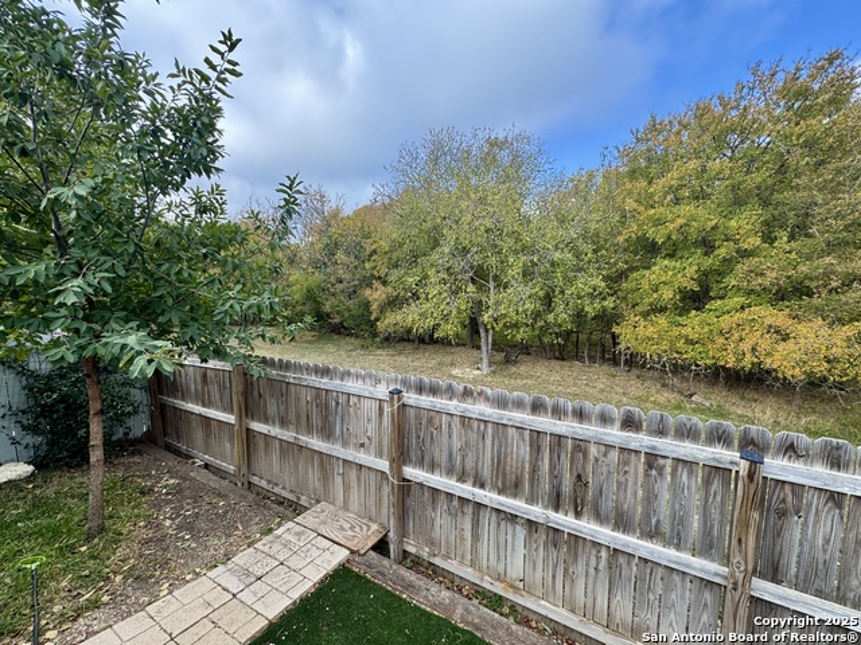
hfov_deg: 102.1
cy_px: 322
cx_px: 430
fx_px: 348
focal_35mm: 14
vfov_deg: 85.7
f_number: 2.2
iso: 40
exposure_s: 1/289
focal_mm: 2.22
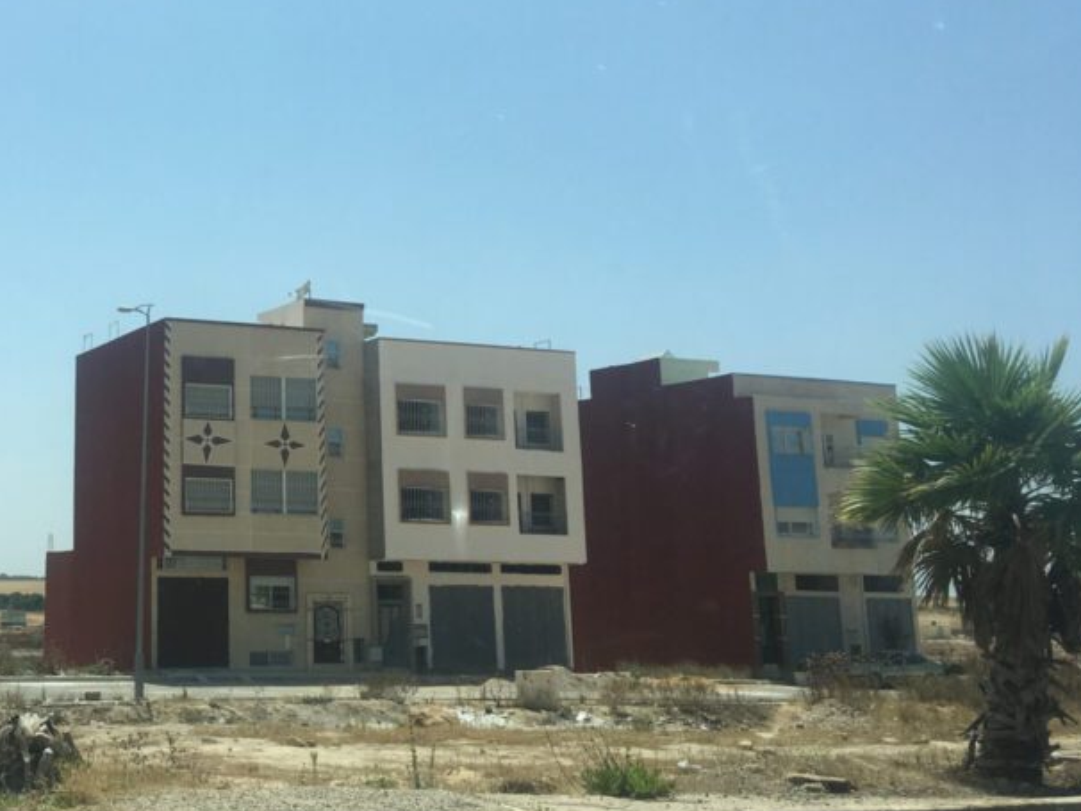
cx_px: 193
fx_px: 1531
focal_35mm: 49
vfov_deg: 29.5
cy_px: 264
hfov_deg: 37.3
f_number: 2.2
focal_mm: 4.15
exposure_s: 1/2137
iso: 25
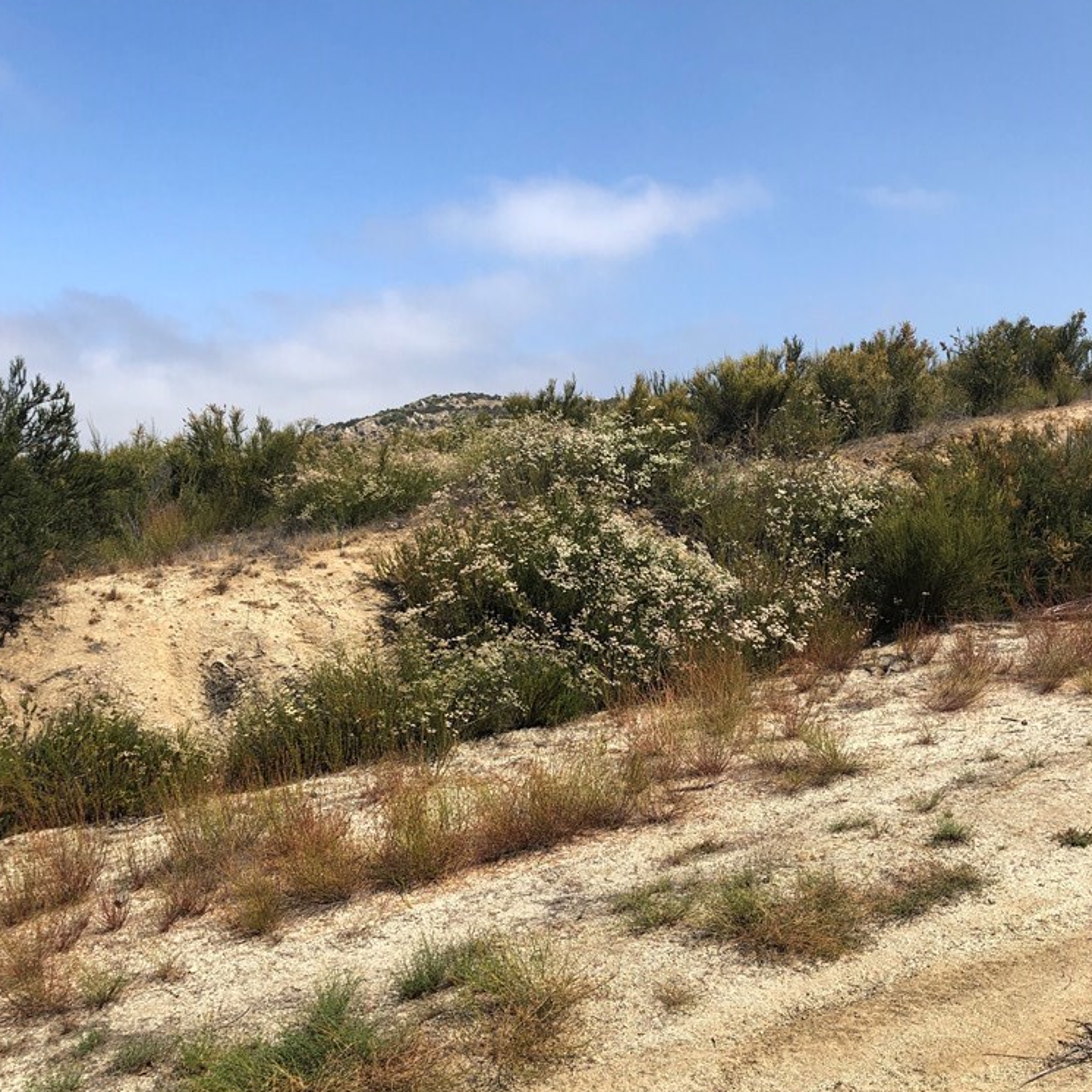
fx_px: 1213
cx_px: 542
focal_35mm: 34
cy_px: 589
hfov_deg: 48.5
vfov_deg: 48.4
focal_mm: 3.99
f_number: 1.8
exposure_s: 1/2525
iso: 20
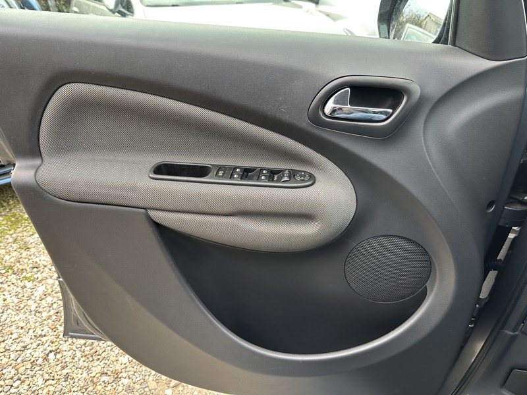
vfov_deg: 56.8
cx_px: 264
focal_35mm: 24
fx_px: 365
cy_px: 198
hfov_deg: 71.6
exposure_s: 1/121
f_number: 1.78
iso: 160
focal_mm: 6.86
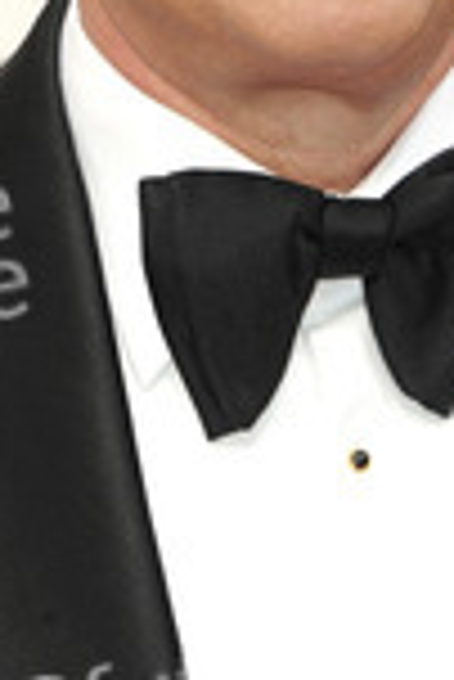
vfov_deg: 2.6
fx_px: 15003
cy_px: 68
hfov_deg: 1.7
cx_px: 290
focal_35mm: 795
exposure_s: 1/250
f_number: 7.1
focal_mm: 300
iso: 1250
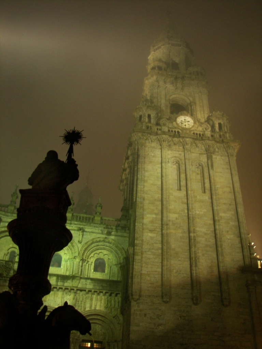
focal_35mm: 36
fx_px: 363
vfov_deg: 51.4
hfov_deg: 39.7
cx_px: 131
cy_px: 174
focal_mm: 6
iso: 100
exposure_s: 1/2
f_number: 2.8
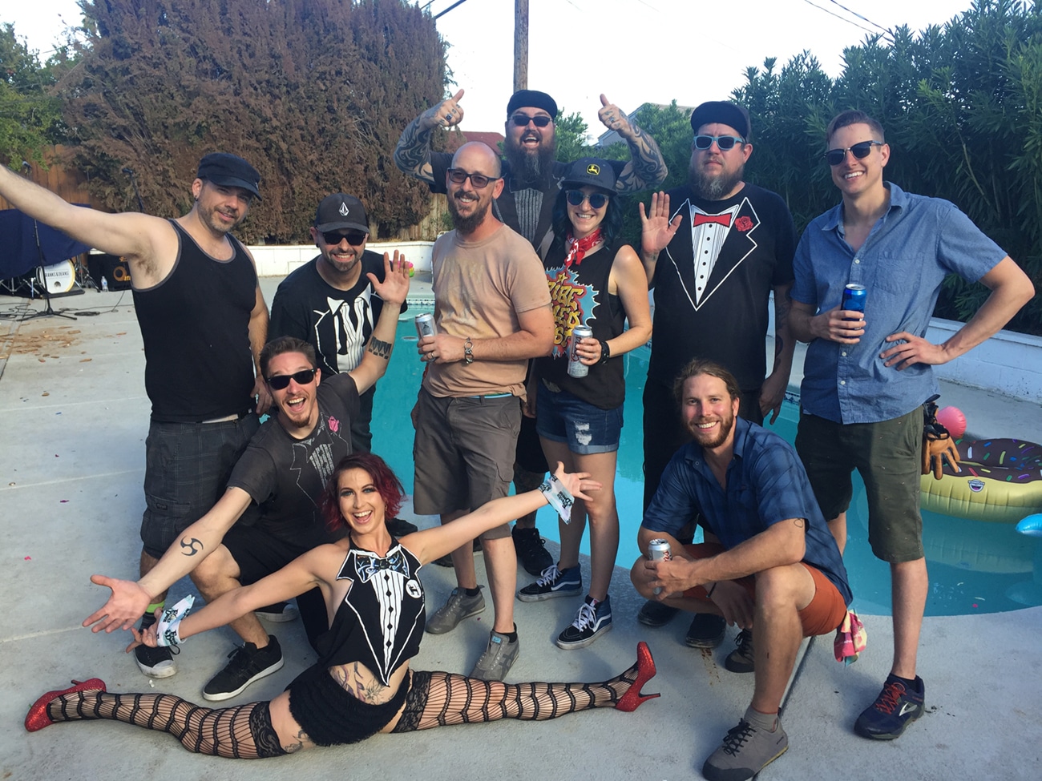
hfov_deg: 61.7
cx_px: 521
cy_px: 390
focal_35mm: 29
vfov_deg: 48.2
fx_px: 873
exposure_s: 1/273
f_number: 2.2
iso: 32
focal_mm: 4.15
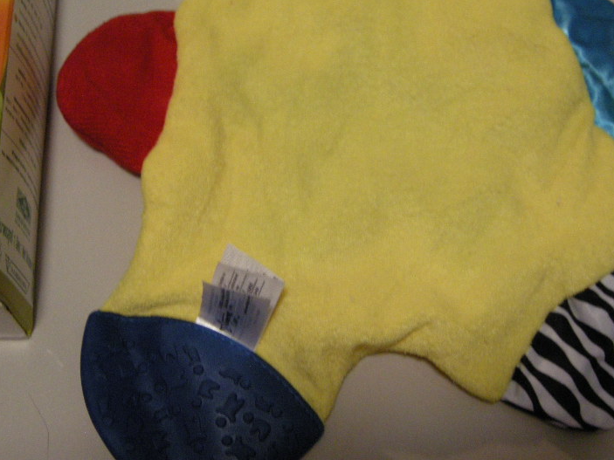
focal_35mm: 51
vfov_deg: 28.5
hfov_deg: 37.5
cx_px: 333
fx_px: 904
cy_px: 181
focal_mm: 7.5
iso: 400
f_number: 2.7
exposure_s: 1/13
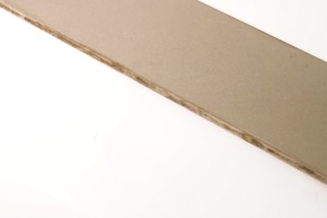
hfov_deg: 26.9
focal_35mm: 75
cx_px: 215
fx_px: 681
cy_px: 75
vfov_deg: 18.1
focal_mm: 30
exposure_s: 1/640
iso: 2000
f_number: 8
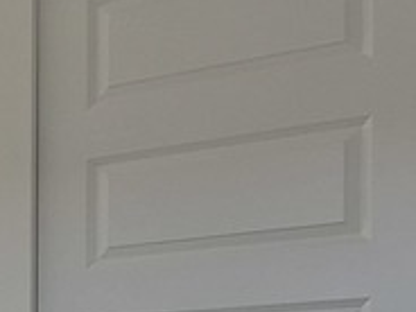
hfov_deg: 14.7
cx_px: -488
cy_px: 461
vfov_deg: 13.7
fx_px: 1226
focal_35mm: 102
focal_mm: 1.7
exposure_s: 1/120
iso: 32
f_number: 2.2
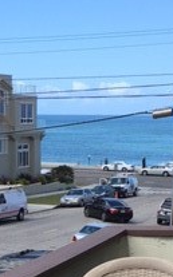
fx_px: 718
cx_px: 39
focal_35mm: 95
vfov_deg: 21.0
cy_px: 292
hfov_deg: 13.7
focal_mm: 4.15
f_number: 2.2
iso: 25
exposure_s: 1/1131
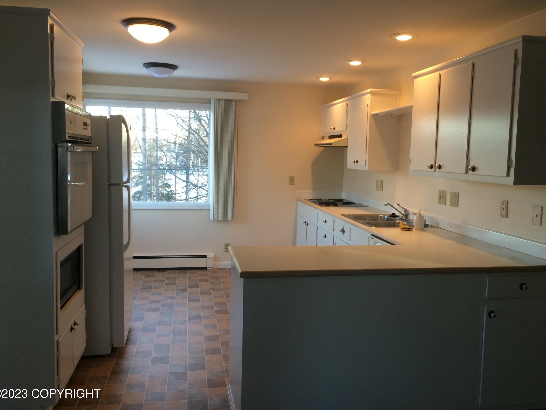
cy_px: 201
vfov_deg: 45.4
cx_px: 274
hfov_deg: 58.4
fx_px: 489
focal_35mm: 31
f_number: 2.2
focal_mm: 4.12
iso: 40
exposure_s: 1/30
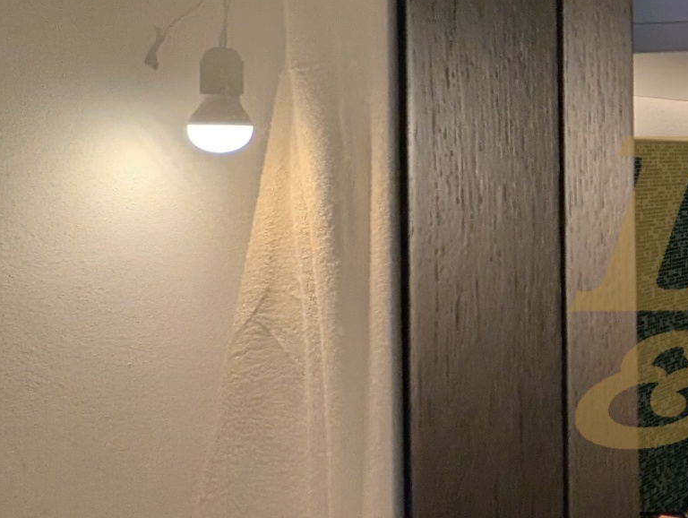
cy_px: 142
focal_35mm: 40
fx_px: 796
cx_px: 1138
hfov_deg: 25.6
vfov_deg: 35.4
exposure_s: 1/50
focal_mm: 2.02
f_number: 1.7
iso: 96
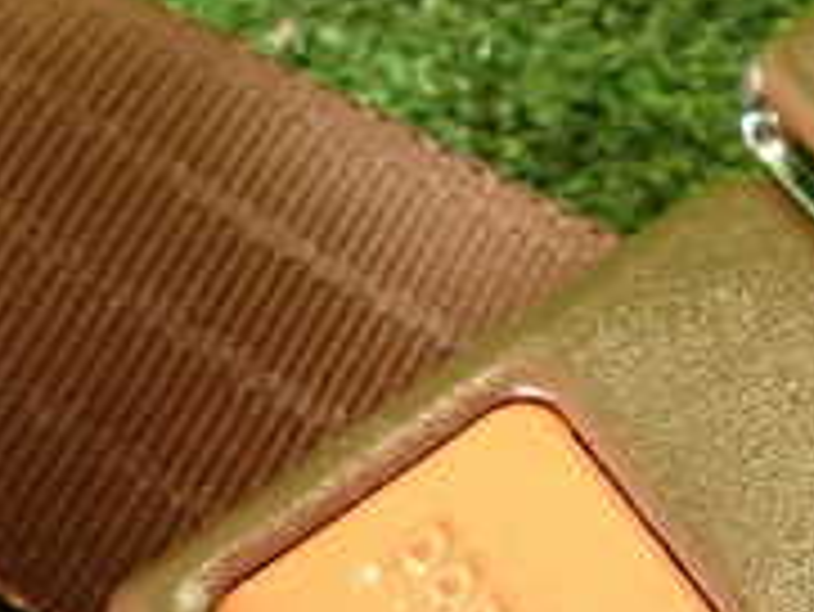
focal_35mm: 83
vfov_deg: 17.0
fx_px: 1953
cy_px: 742
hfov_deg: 22.0
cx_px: 940
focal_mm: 4.5
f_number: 2
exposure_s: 1/30
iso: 200
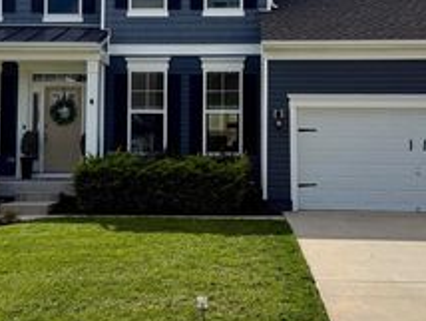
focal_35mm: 56
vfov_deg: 26.0
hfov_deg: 34.3
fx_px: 690
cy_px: 113
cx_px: 199
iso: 125
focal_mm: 6.76
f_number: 1.78
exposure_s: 1/9091
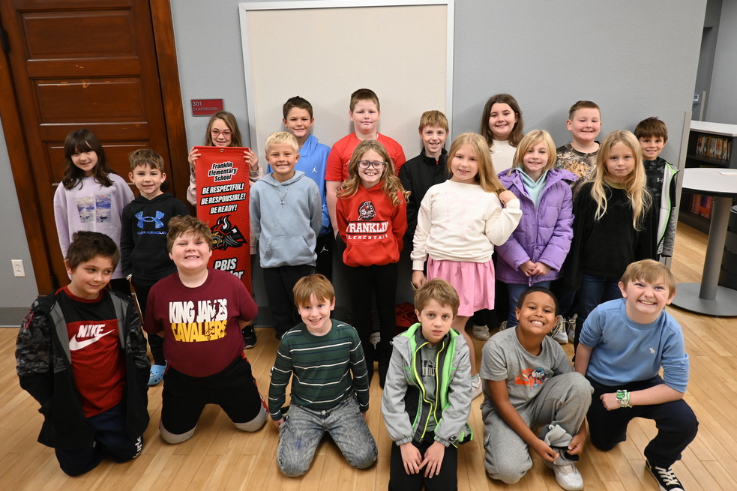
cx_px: 376
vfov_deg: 51.3
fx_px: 512
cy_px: 243
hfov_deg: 71.5
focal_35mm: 25
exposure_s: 1/125
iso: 1600
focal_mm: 16
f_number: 3.5
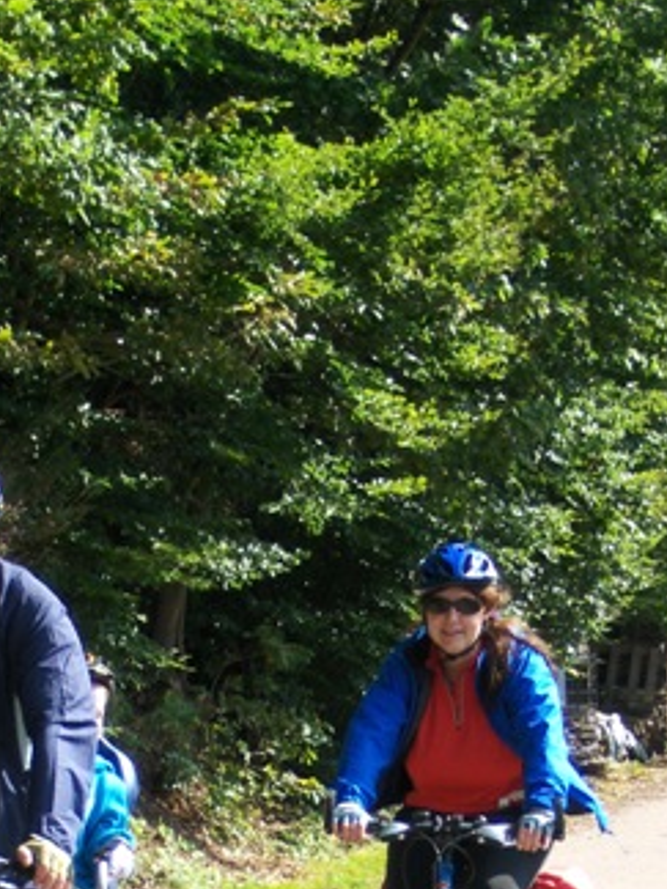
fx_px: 3597
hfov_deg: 10.6
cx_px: 140
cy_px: 826
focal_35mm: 140
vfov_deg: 13.9
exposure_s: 1/267
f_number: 3.8
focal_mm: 15.2
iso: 100
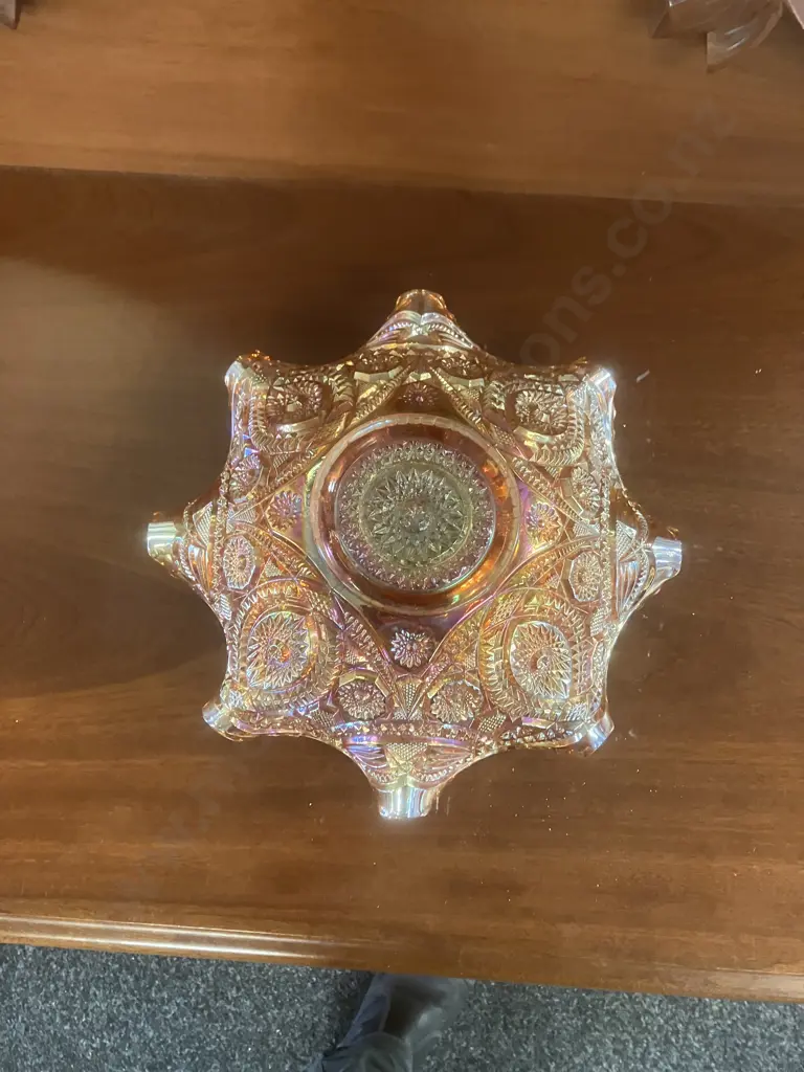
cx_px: 402
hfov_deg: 49.7
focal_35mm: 28
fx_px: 867
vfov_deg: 63.4
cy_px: 536
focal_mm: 3.99
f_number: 1.8
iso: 400
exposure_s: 1/33
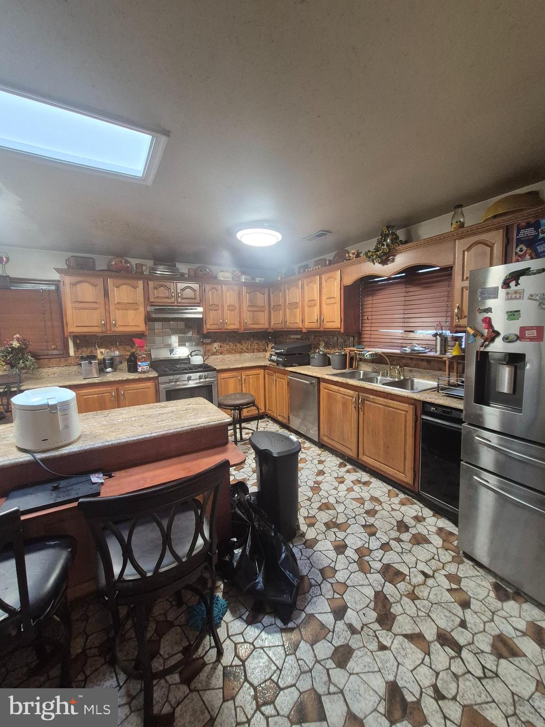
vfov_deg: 106.2
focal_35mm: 13
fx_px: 273
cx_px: 272
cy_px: 364
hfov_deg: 89.9
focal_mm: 1.74
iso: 400
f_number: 2.2
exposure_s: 1/60
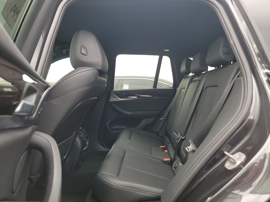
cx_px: 135
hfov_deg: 71.6
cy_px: 101
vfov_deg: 56.8
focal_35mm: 24
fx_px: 187
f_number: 1.8
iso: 70
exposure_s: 1/59
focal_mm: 6.7
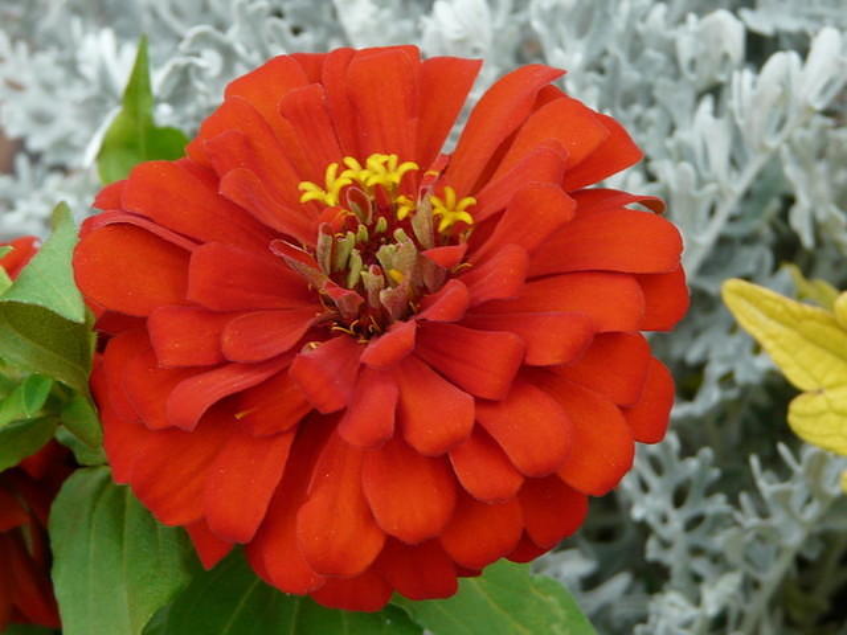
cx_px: 424
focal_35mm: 101
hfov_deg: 19.4
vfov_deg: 14.6
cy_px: 318
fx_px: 2471
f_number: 4
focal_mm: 12.9
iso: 100
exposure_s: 1/160
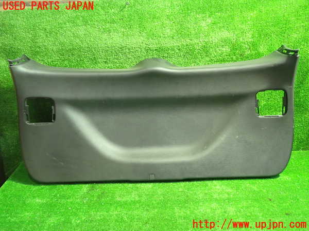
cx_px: 154
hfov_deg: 60.0
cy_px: 116
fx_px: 268
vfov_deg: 46.8
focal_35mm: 30
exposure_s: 1/25
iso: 800
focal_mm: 5.4
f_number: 2.3
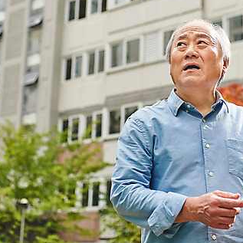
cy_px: 94
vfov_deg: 23.3
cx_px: 146
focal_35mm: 74
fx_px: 588
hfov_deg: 23.3
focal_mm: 46
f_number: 2.8
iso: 320
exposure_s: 1/1600
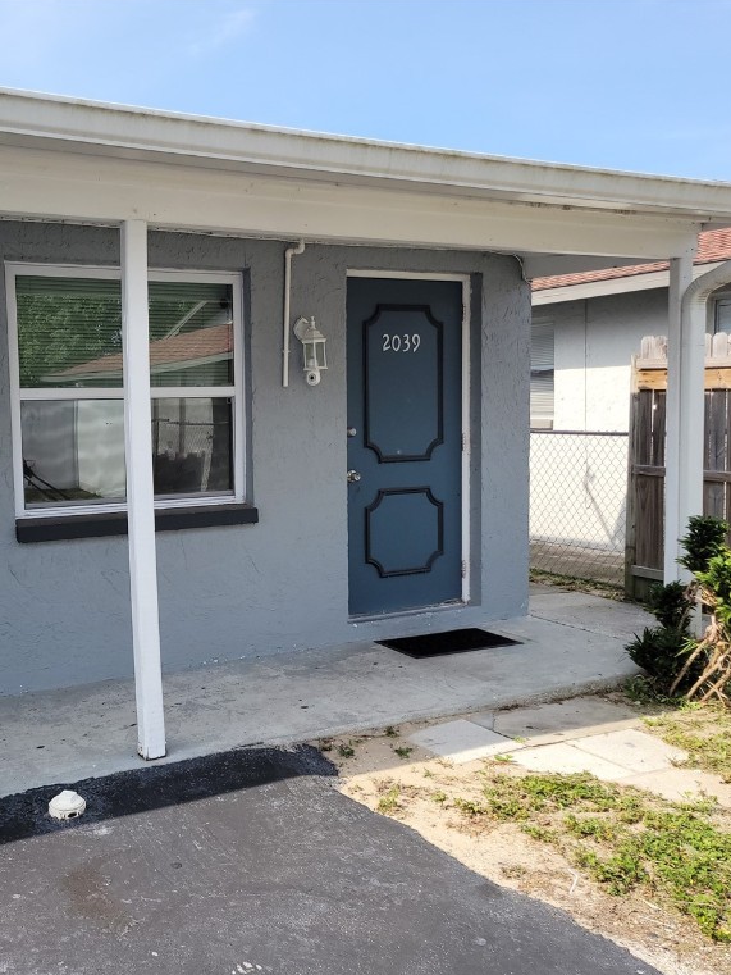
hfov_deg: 40.1
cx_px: 225
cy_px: 488
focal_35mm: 35
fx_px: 985
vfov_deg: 52.6
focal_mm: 5.4
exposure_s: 1/1404
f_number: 1.8
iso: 40
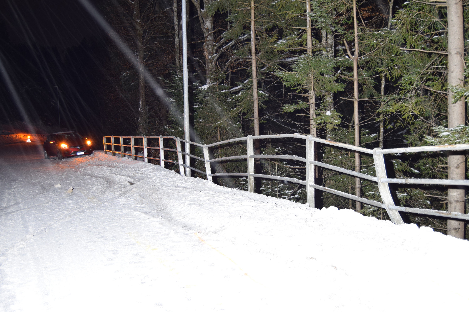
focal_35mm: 36
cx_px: 234
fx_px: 469
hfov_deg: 53.1
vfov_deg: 36.9
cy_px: 156
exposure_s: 1.3
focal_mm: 24
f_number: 3.8
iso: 640
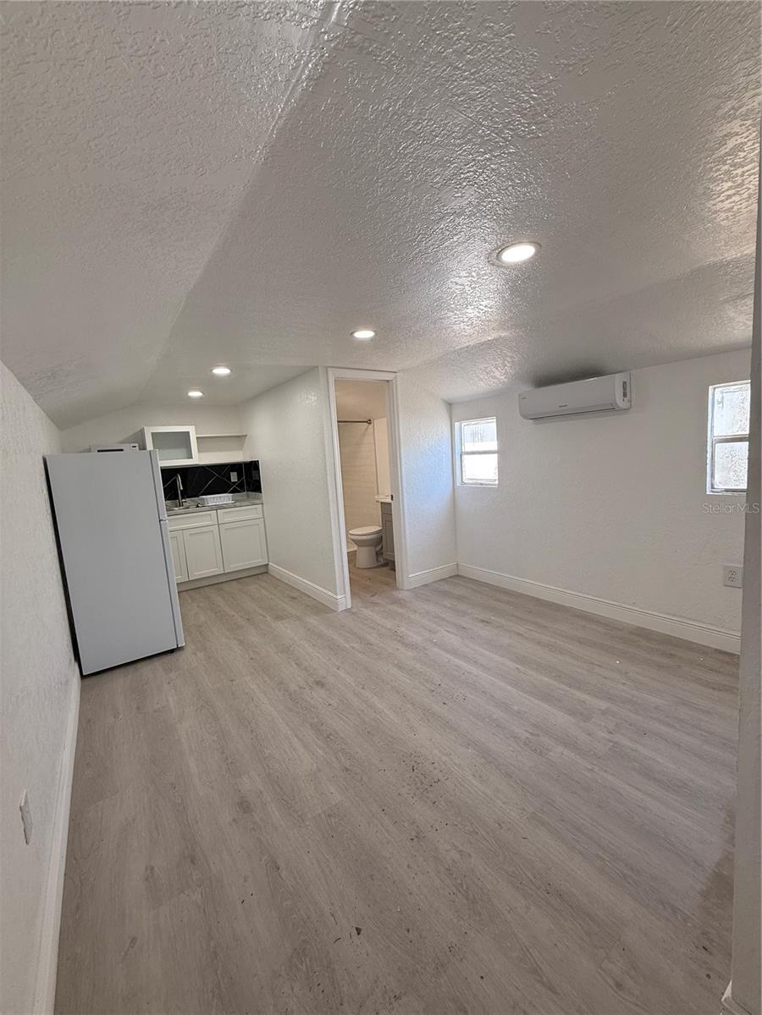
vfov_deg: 102.1
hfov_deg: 85.7
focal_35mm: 14
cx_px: 381
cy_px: 508
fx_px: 411
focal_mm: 2.22
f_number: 2.2
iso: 80
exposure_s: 1/120
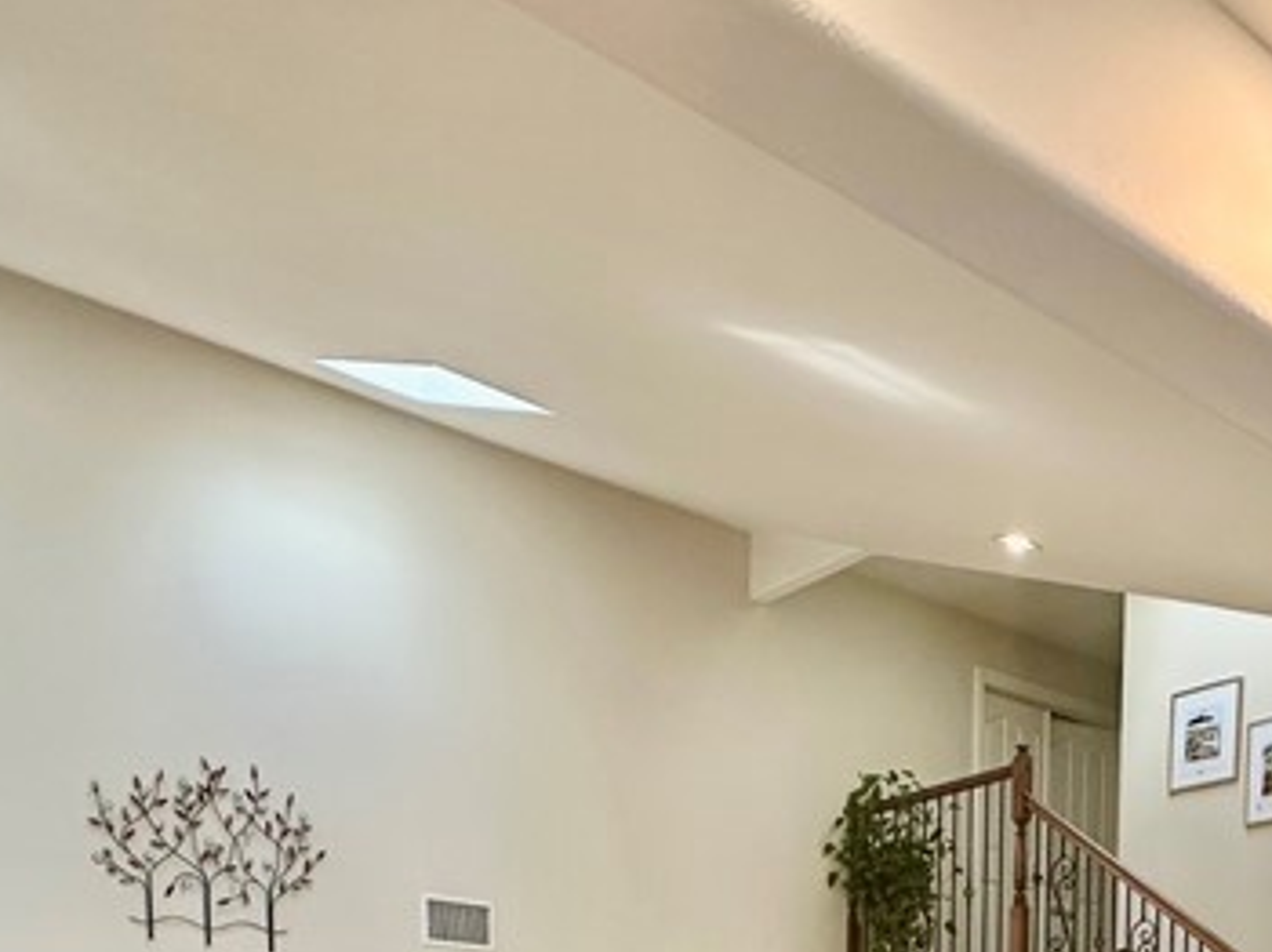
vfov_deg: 27.3
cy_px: 1334
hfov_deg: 45.7
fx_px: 1506
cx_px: 723
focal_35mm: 41
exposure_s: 1/120
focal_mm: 2.22
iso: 160
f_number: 2.2
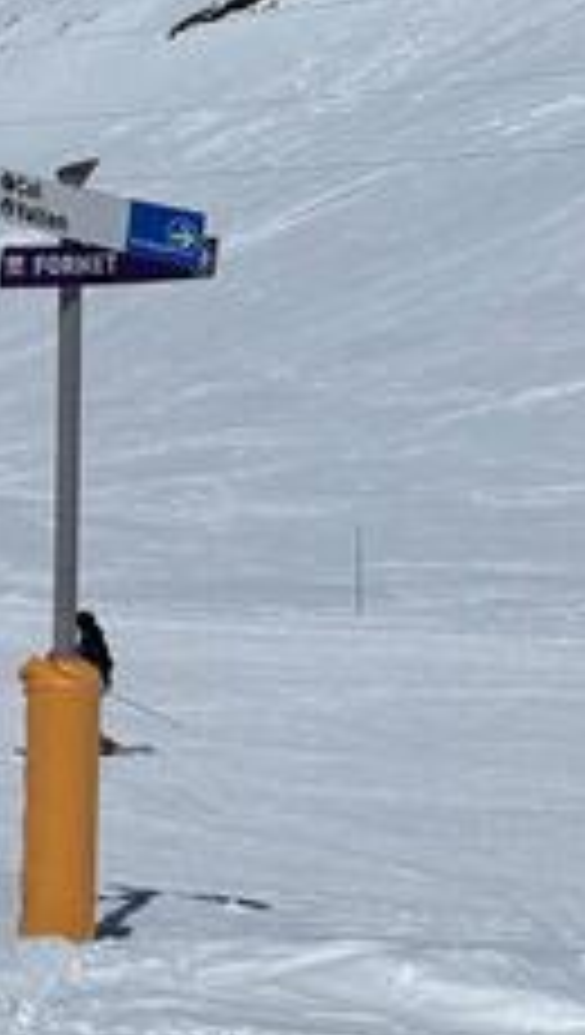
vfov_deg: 16.9
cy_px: -434
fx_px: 3215
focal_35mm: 117
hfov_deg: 9.3
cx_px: -824
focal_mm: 6.76
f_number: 1.78
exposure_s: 1/22727
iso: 50
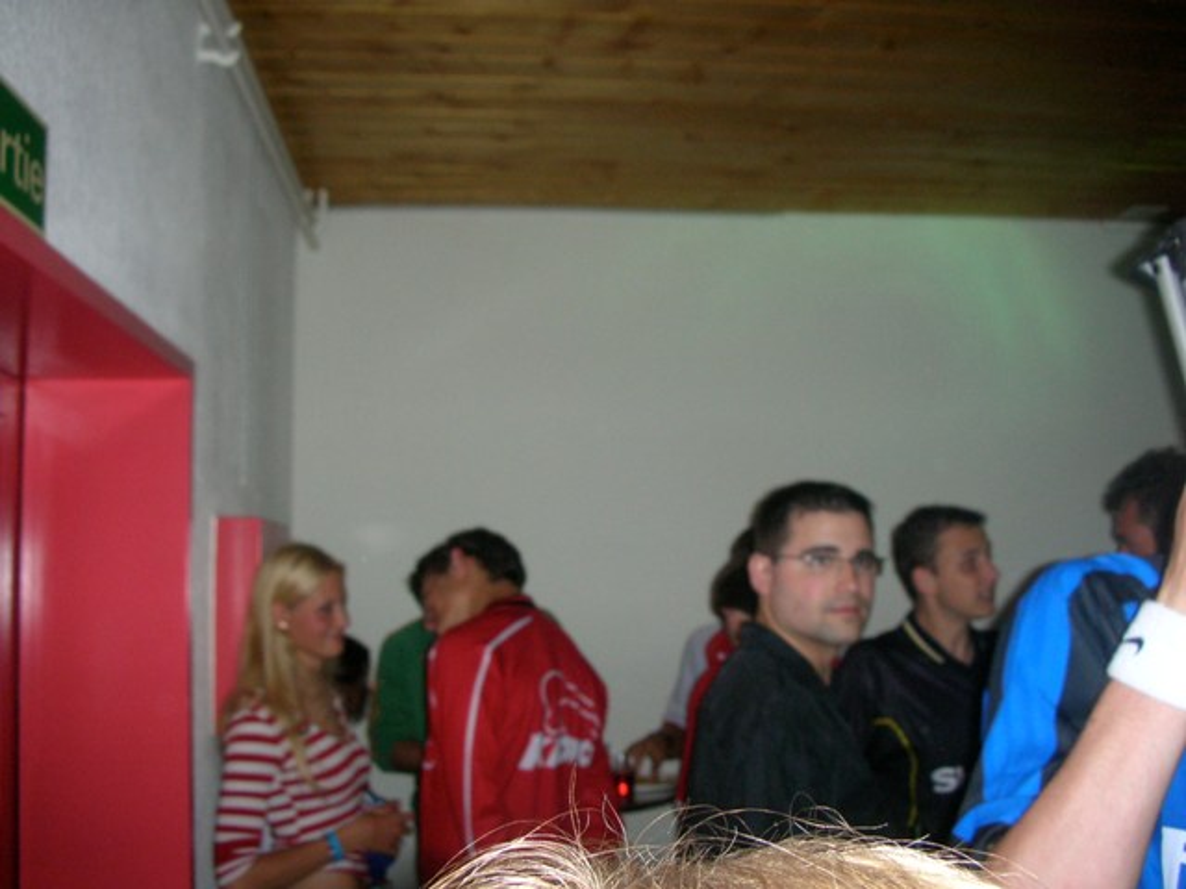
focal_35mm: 35
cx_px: 593
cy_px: 444
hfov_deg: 52.6
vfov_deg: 40.7
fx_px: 1199
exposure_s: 1/60.1
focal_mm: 5.8
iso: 132
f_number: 3
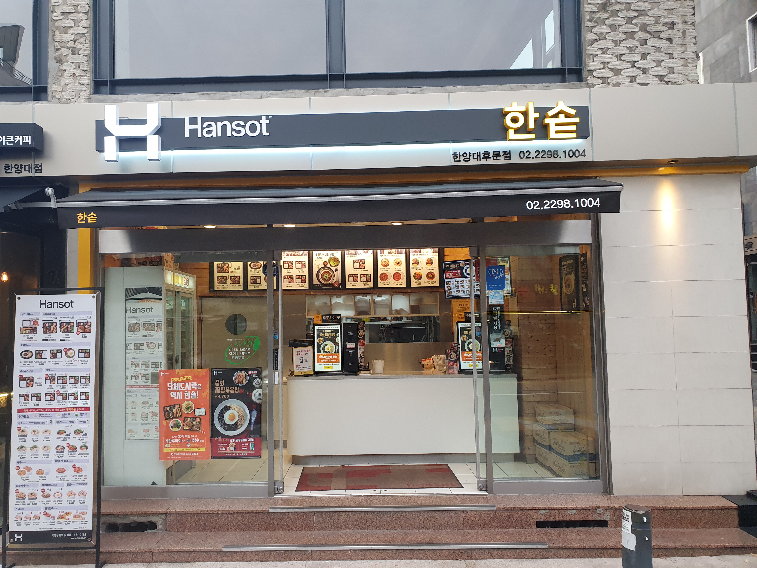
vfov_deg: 53.1
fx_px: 569
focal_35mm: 26
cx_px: 378
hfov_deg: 67.3
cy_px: 284
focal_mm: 4.32
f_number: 2.4
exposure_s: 1/120
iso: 160
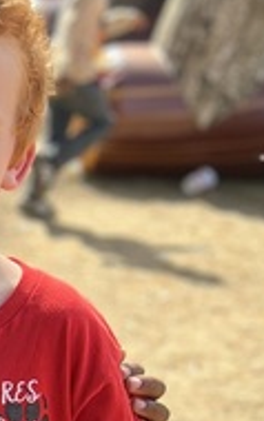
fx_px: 1333
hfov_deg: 10.1
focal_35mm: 116
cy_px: 587
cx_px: -337
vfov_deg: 16.7
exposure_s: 1/539
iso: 50
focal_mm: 5.7
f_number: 1.5
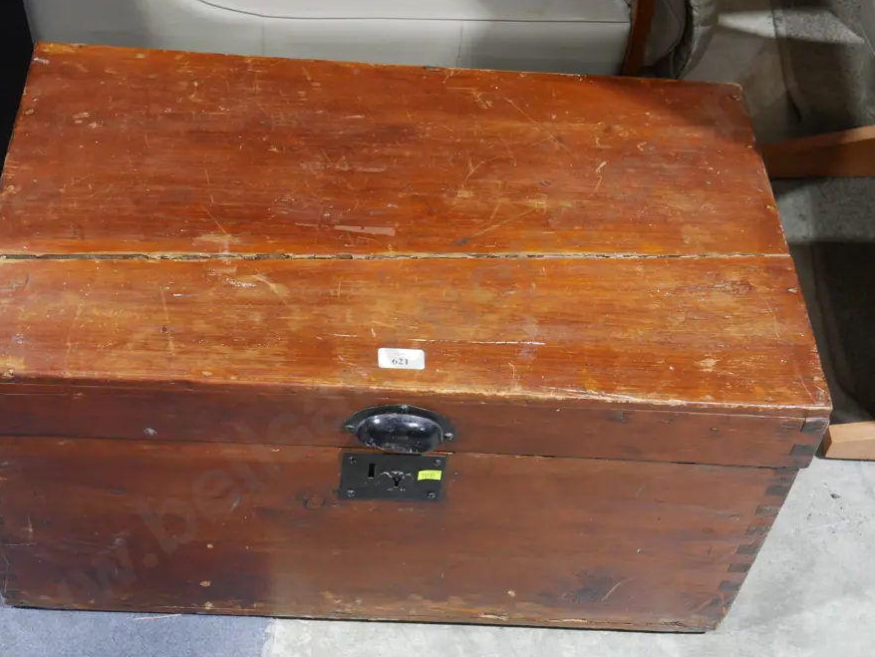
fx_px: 1416
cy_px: 372
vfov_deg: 26.1
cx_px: 374
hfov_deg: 34.3
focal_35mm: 56
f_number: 5.2
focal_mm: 24
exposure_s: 1/60
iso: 1600
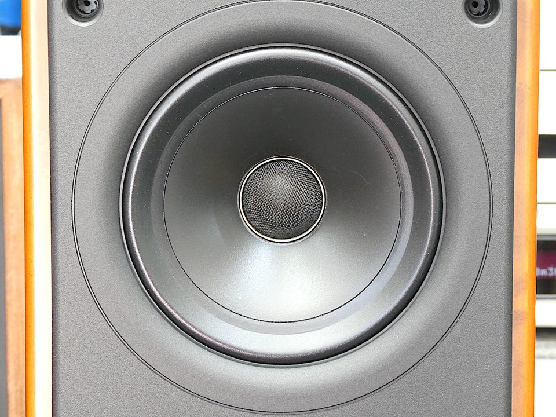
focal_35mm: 135
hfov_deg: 14.6
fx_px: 2168
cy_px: 208
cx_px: 278
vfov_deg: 11.0
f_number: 6.3
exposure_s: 1/3.2
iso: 400
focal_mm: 24.2
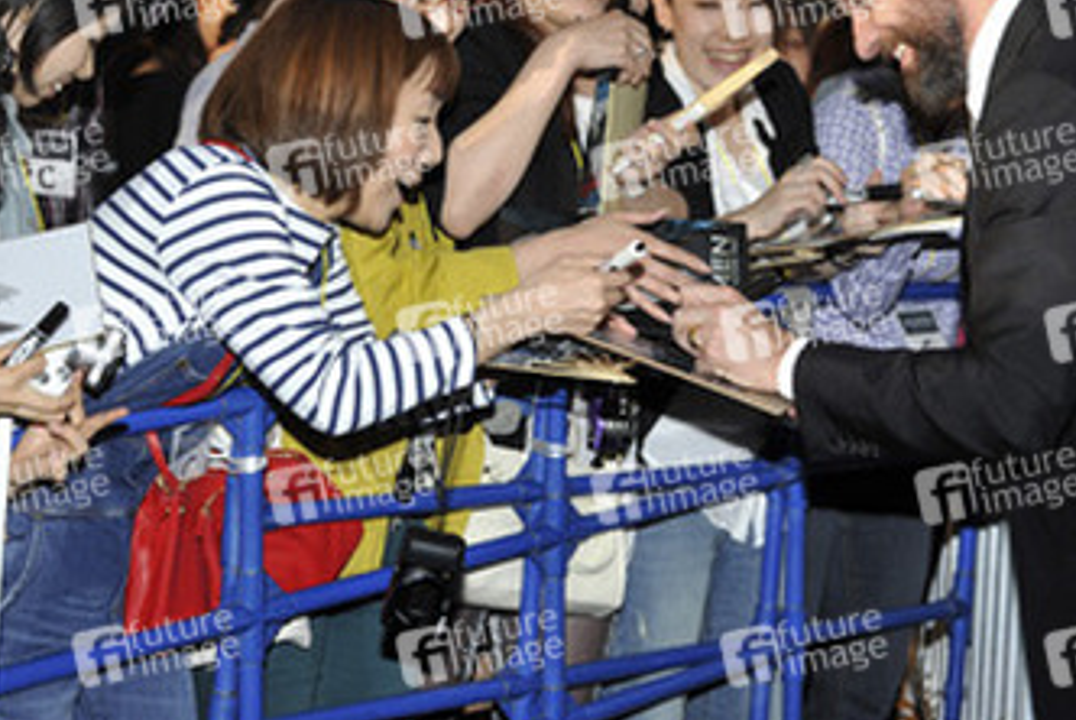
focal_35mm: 88
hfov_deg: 23.0
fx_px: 2632
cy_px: 243
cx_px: 716
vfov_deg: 15.5
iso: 1000
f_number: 5.6
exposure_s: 1/320
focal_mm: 65
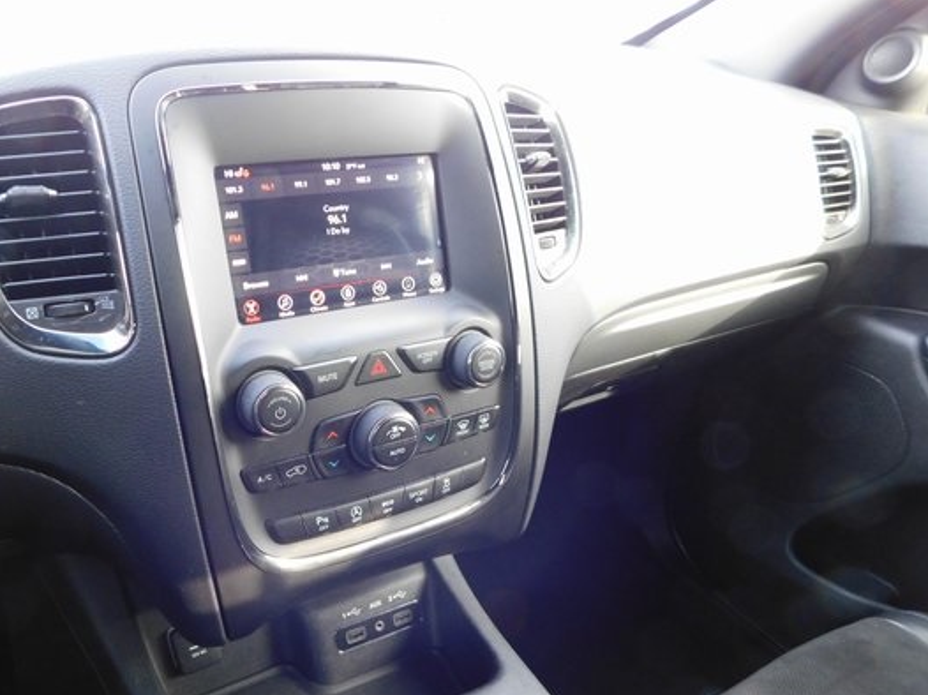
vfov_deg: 49.4
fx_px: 750
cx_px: 365
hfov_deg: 62.8
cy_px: 418
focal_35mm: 28
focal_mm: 4
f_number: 3
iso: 320
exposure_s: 1/30
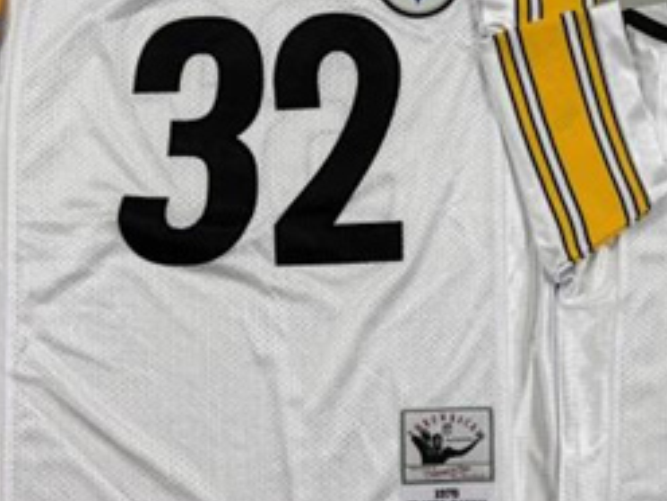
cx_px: 559
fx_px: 1118
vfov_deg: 25.2
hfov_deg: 32.1
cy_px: 294
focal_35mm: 58
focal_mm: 6.76
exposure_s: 1/100
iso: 160
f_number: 1.78
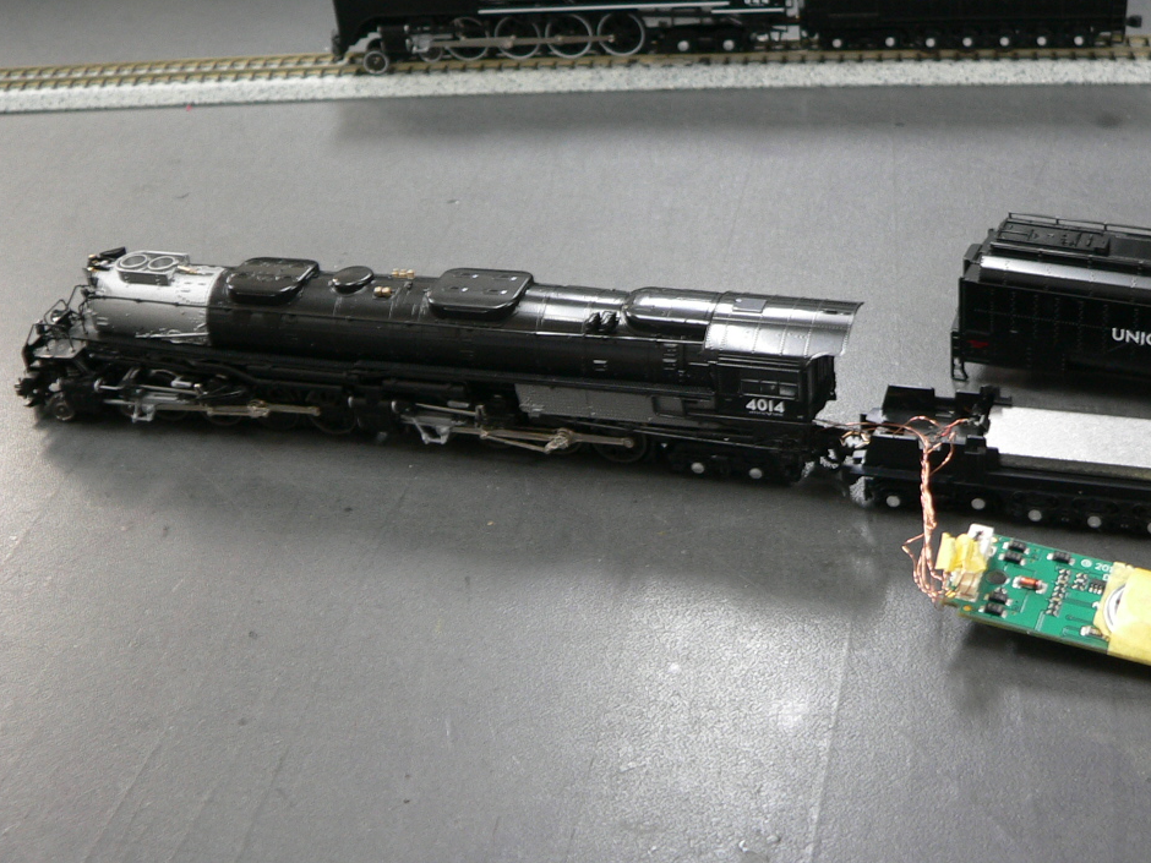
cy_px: 422
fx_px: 1629
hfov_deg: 38.5
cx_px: 751
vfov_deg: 29.7
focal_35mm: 49
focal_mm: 6
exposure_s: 1/4
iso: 100
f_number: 2.8
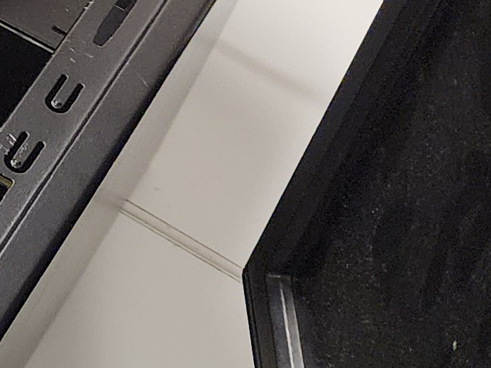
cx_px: -673
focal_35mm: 133
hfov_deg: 12.0
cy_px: -95
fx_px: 1886
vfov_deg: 10.9
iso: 500
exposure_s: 1/120
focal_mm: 6.4
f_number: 1.8
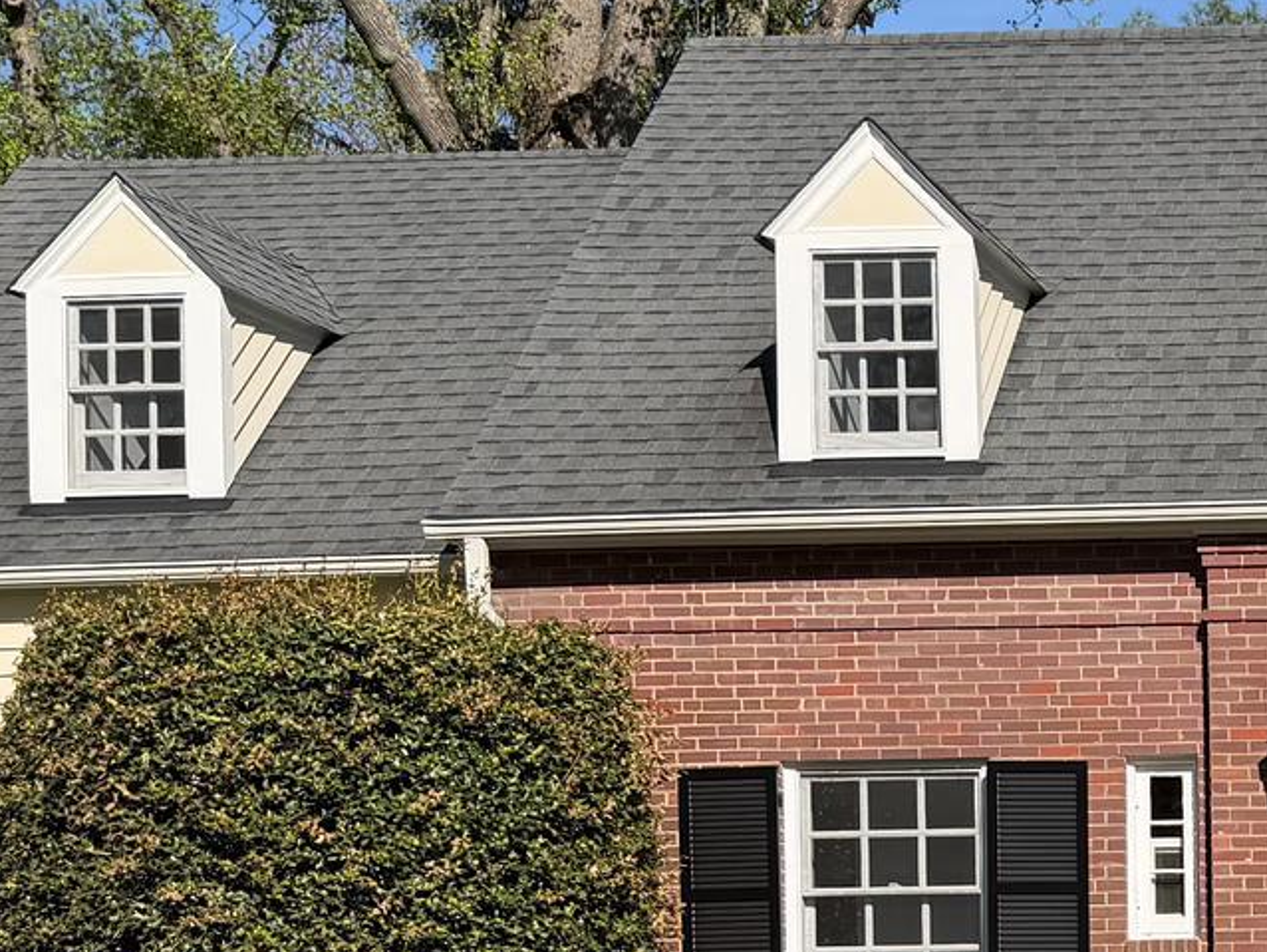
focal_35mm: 77
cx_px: 1648
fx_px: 2819
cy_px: 918
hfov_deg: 22.6
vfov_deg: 18.7
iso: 80
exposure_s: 1/4405
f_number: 1.78
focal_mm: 6.76
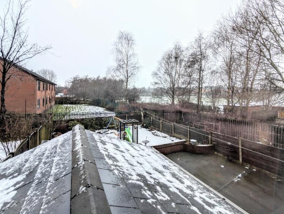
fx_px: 131
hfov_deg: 94.3
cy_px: 88
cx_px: 134
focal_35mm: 16
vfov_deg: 77.5
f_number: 1.7
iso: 55
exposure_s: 1/87.8
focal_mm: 2.02
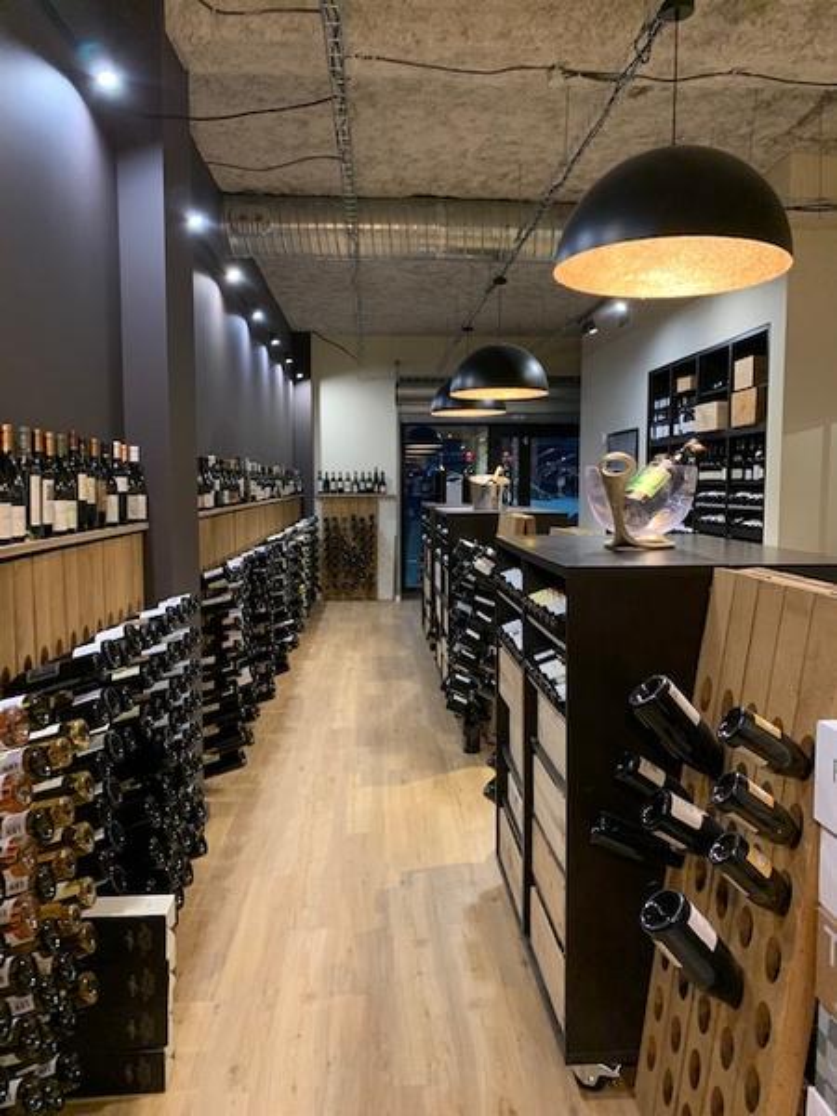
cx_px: 418
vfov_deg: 67.3
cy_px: 558
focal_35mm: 26
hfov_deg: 53.1
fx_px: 838
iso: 500
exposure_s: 1/25
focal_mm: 4.25
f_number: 1.8
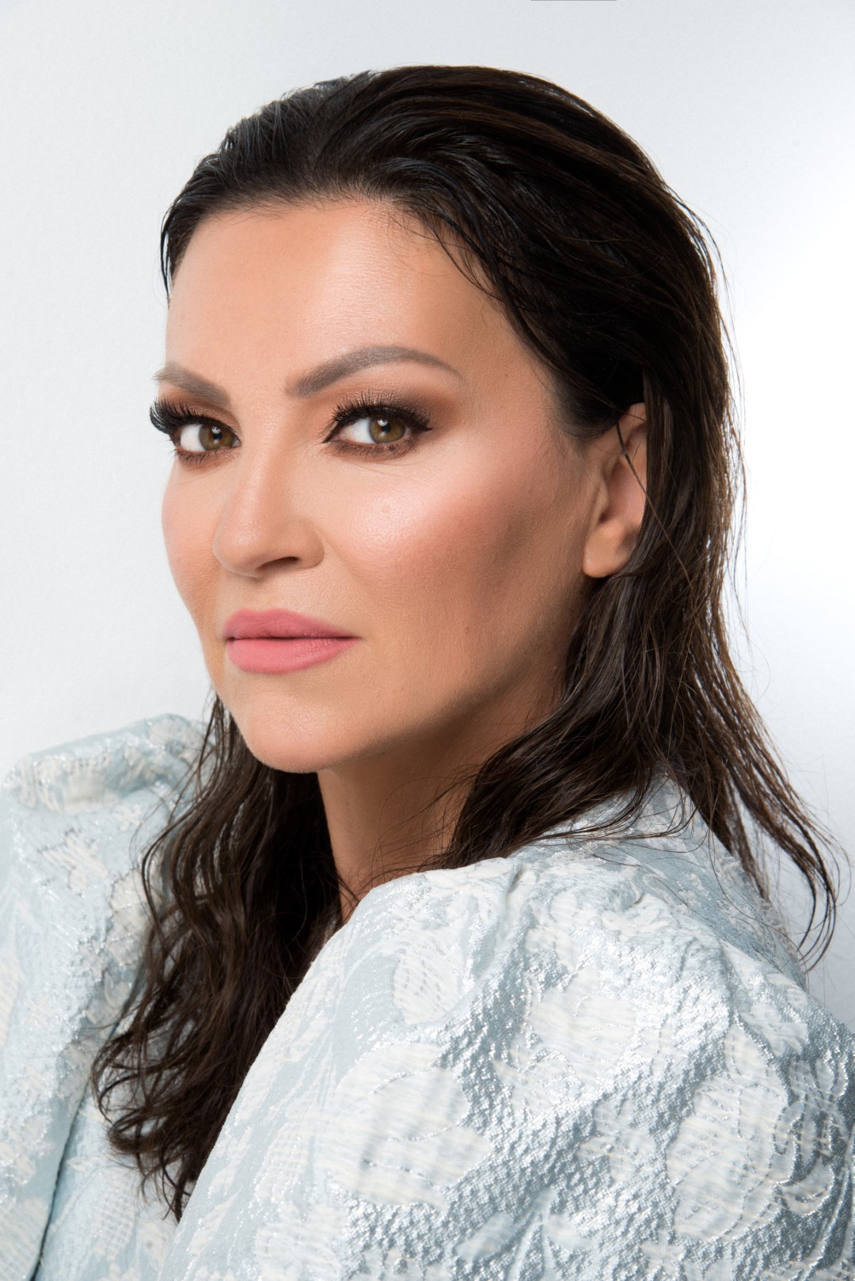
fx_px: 2919
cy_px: 640
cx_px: 428
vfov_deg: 24.8
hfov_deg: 16.7
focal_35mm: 82
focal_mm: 82
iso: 100
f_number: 13
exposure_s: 1/160
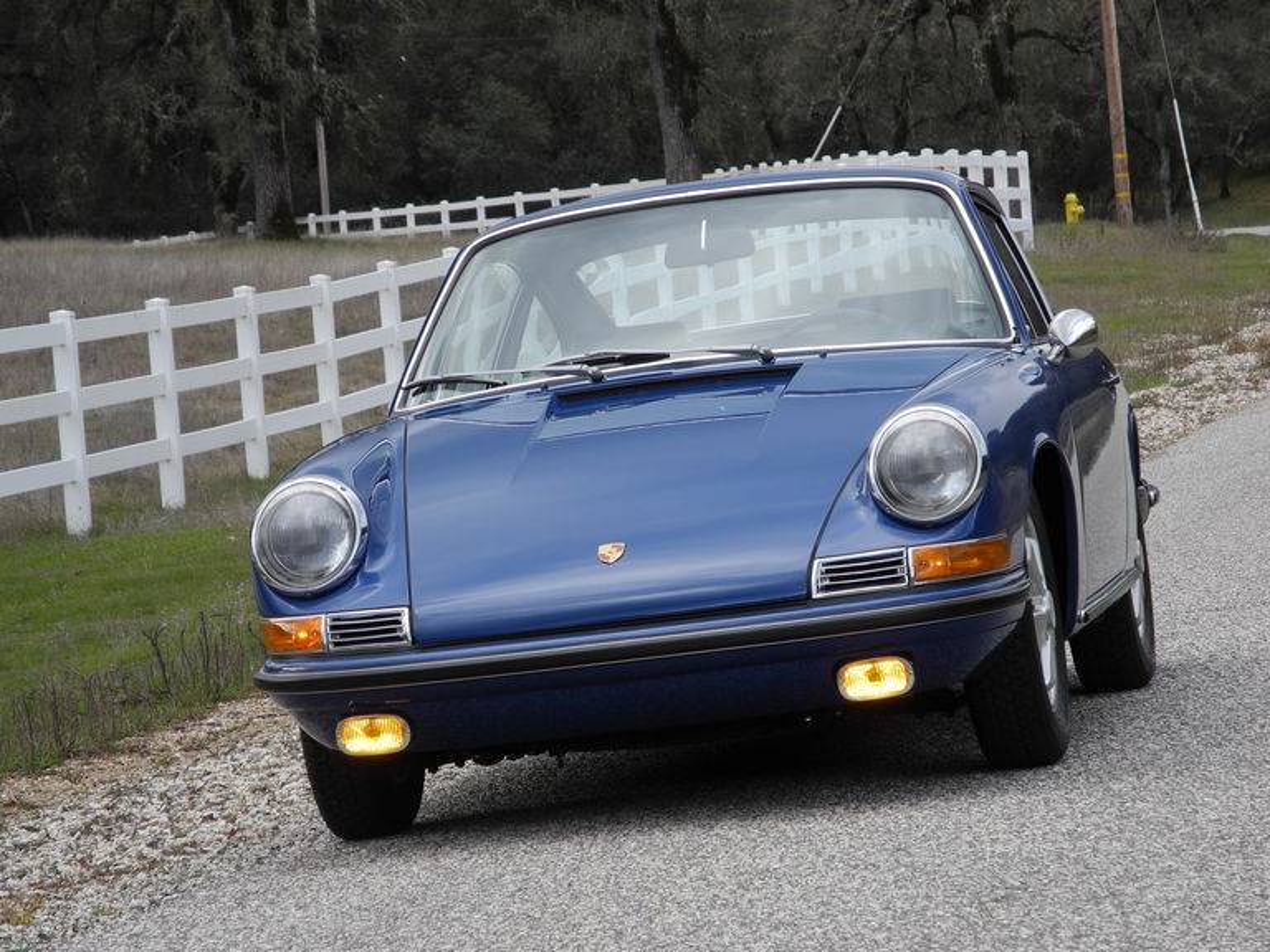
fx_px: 7338
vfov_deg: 7.4
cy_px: 476
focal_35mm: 200
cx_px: 635
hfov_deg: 9.9
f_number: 5.6
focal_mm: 42.6
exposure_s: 1/126
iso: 100
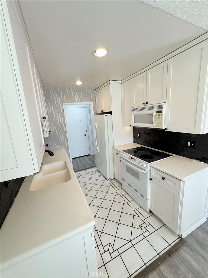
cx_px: 104
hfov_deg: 85.7
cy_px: 139
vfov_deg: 102.1
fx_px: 112
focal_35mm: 14
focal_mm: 2.22
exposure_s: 1/120
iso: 125
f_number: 2.2
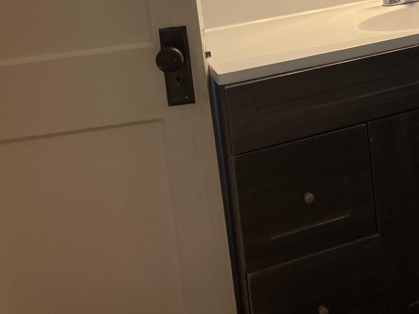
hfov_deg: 26.0
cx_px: 513
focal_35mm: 66
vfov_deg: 20.6
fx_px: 799
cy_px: -78
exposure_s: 1/60
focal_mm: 5.1
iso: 64
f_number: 1.6
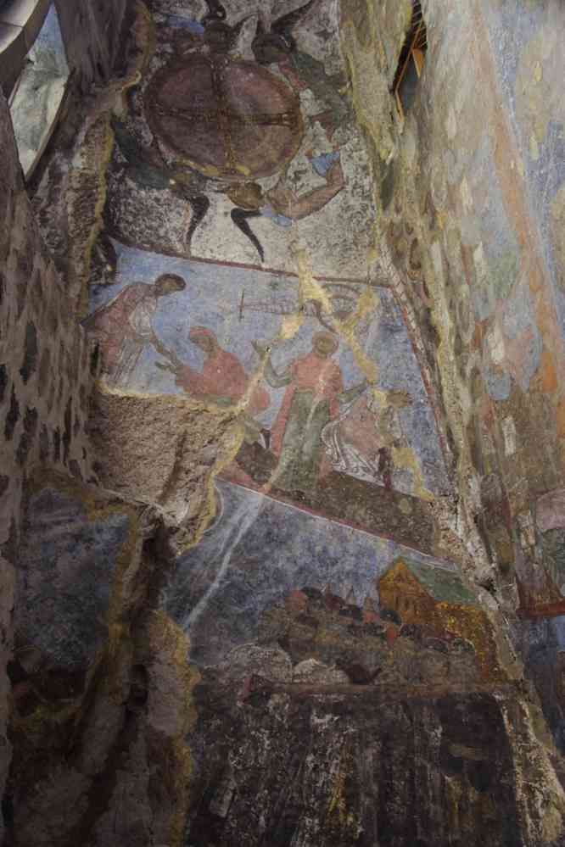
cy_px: 424
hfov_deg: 33.1
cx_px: 282
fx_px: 950
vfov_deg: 48.1
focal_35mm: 40
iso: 1600
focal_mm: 26.9
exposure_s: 1/50
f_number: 5.6
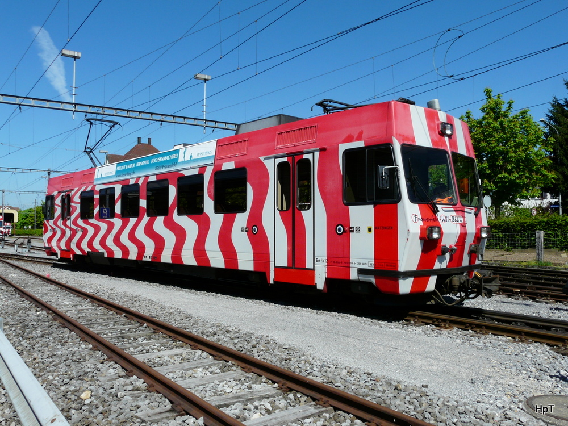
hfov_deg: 58.4
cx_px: 284
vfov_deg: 45.4
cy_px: 213
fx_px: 509
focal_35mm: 31
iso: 100
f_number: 6.3
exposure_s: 1/400
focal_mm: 5
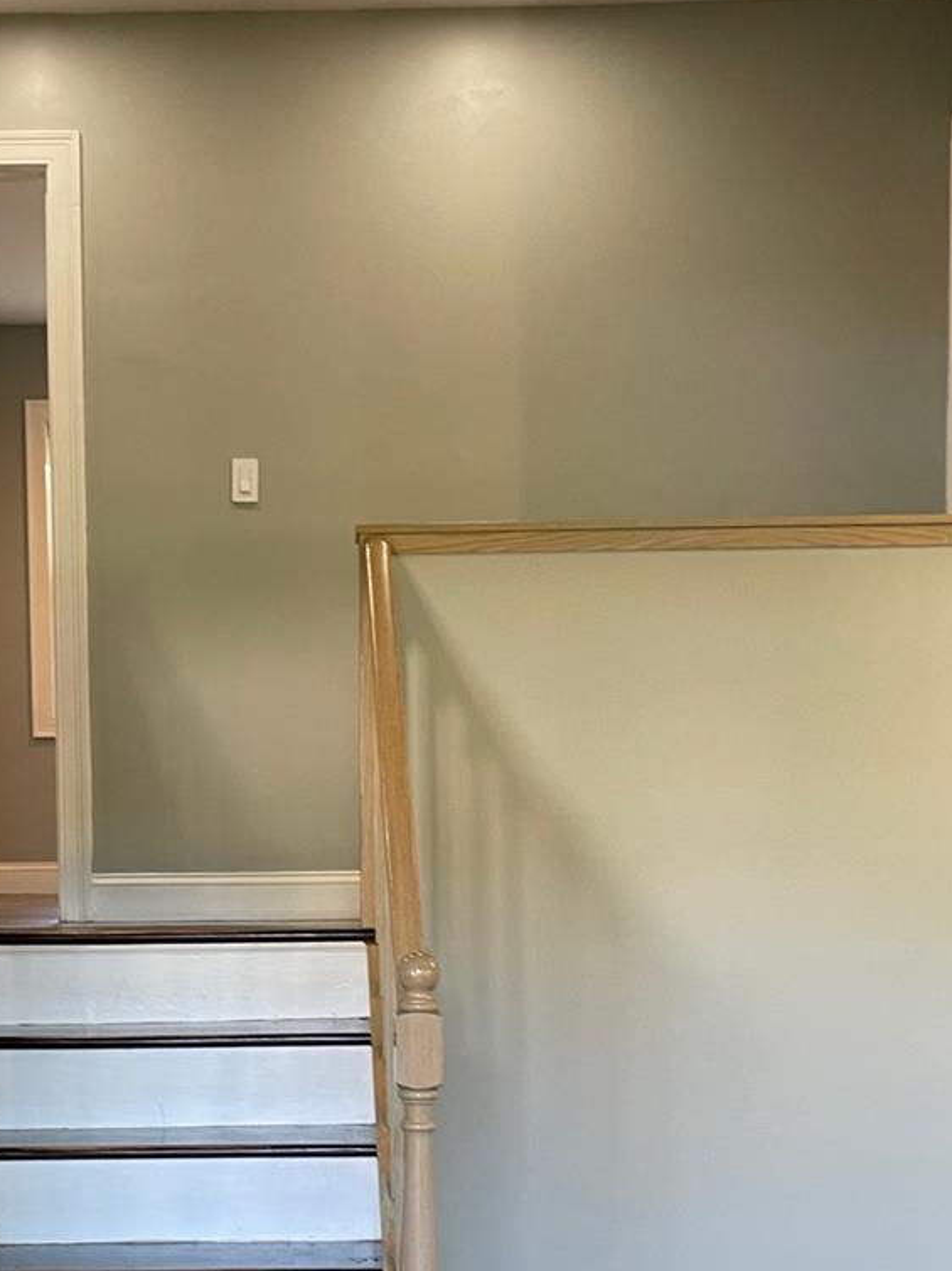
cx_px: 231
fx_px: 1945
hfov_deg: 27.1
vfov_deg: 35.5
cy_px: 920
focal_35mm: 53
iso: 80
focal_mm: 4.2
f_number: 1.6
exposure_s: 1/60
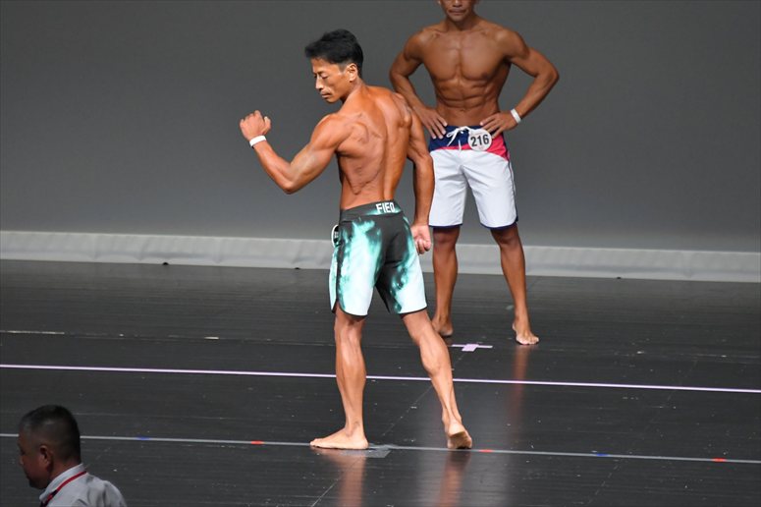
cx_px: 380
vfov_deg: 3.7
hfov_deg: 5.5
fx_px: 7923
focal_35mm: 375
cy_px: 254
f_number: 5.6
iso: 5000
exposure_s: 1/400
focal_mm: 250
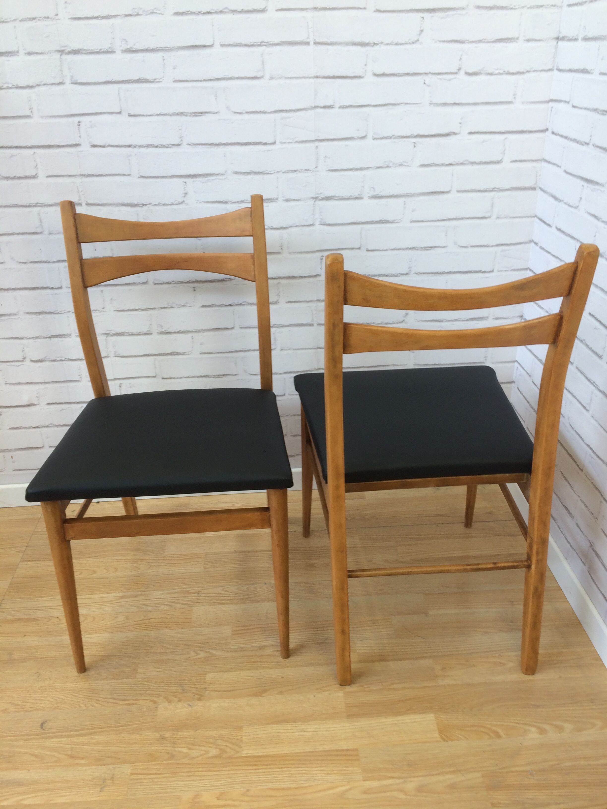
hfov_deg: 48.2
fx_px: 678
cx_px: 304
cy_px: 404
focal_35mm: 29
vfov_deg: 61.7
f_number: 2.2
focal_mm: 4.15
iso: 40
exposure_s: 1/50
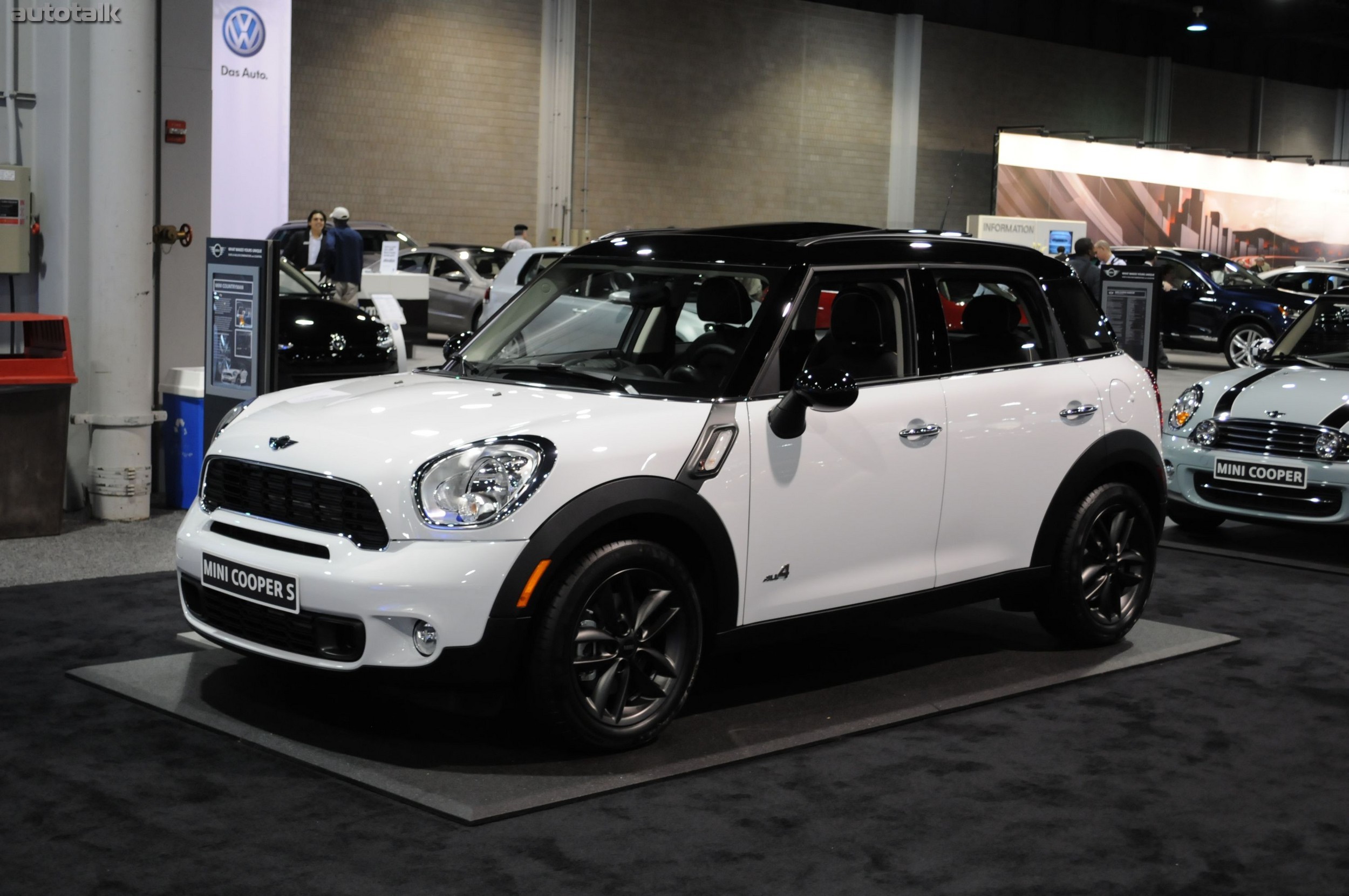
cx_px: 674
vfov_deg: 26.4
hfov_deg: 38.9
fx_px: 1909
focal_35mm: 51
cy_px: 448
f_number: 5
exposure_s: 1/30
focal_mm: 34
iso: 800
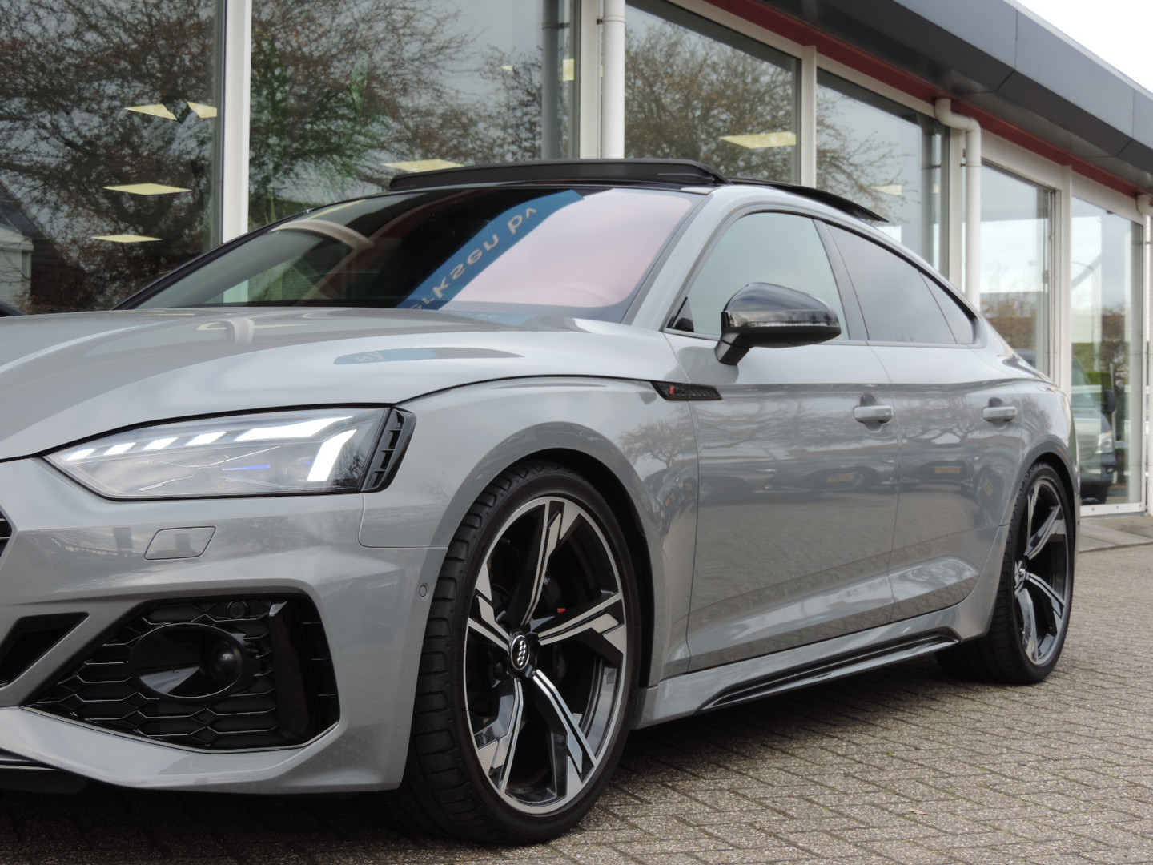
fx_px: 1998
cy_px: 432
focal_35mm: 60
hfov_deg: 32.2
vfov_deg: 24.4
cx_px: 576
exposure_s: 1/125
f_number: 3.7
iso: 80
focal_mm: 10.7
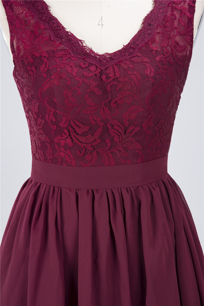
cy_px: 153
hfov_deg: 11.4
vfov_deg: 17.1
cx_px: 102
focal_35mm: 120
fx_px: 1019
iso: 100
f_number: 10
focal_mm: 120
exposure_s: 1/100
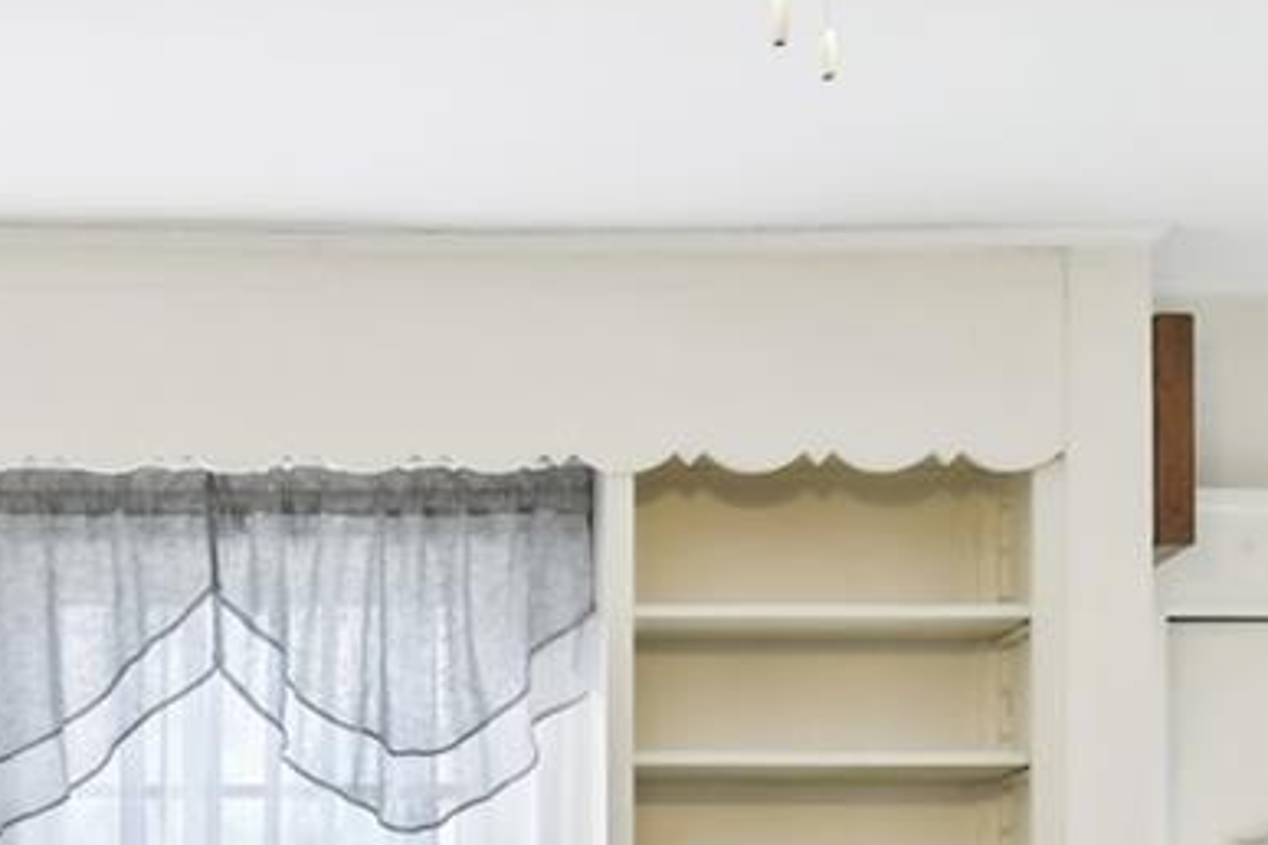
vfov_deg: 14.5
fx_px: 3170
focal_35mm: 90
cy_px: 1145
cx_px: 111
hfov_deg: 22.1
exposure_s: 1/13
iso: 320
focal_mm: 17
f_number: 8
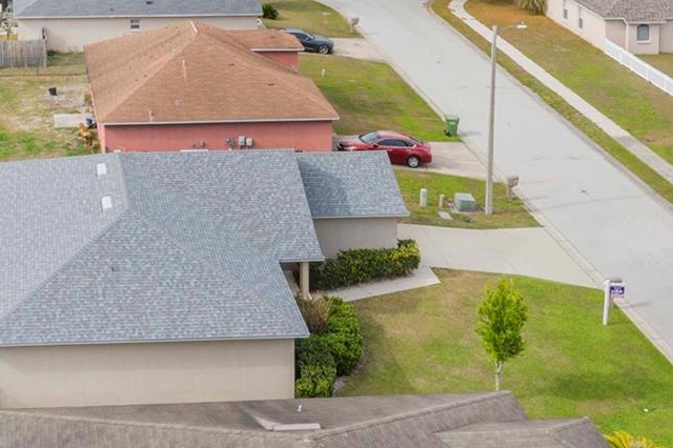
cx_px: 225
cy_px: 126
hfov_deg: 28.7
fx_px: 1308
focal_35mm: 70
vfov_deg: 19.3
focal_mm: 10.26
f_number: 5.6
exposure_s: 1/400
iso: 100
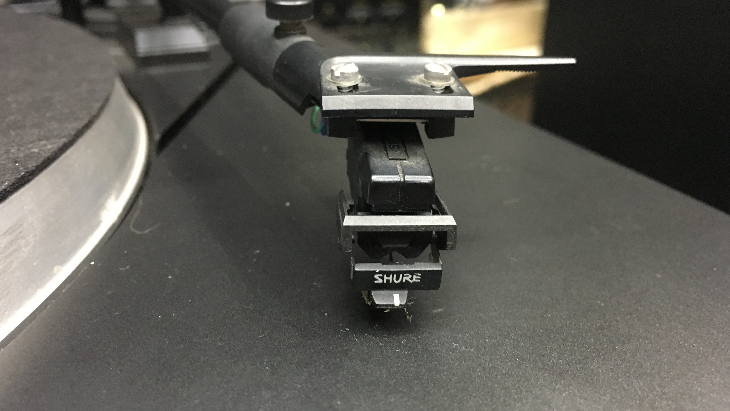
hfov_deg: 61.0
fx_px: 619
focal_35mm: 32
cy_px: 202
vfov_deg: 36.7
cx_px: 366
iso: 400
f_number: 2.2
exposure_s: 1/17
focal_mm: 4.15
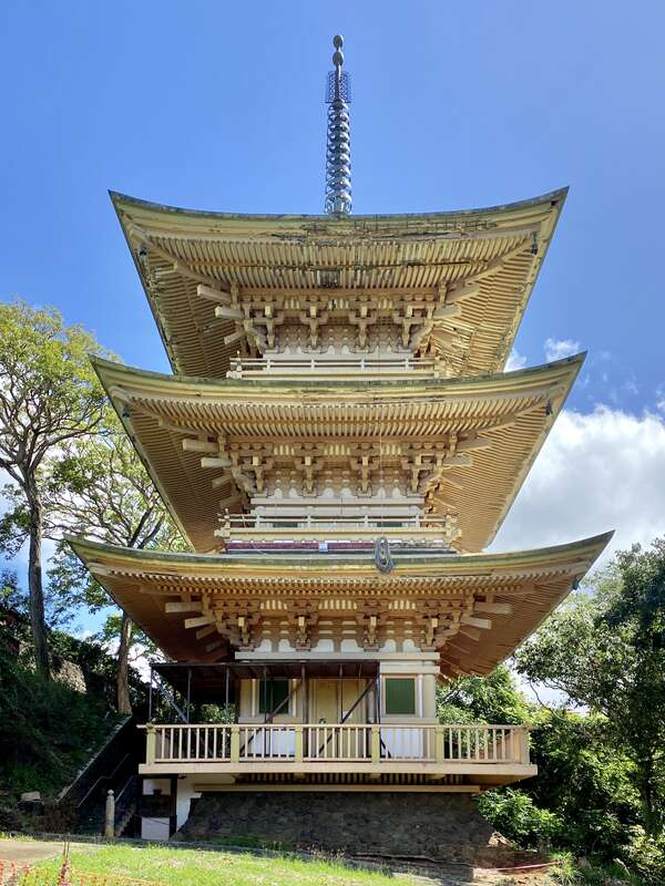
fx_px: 666
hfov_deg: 53.1
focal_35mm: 26
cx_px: 332
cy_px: 443
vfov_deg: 67.3
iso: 32
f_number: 1.8
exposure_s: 1/1316
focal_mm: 4.25
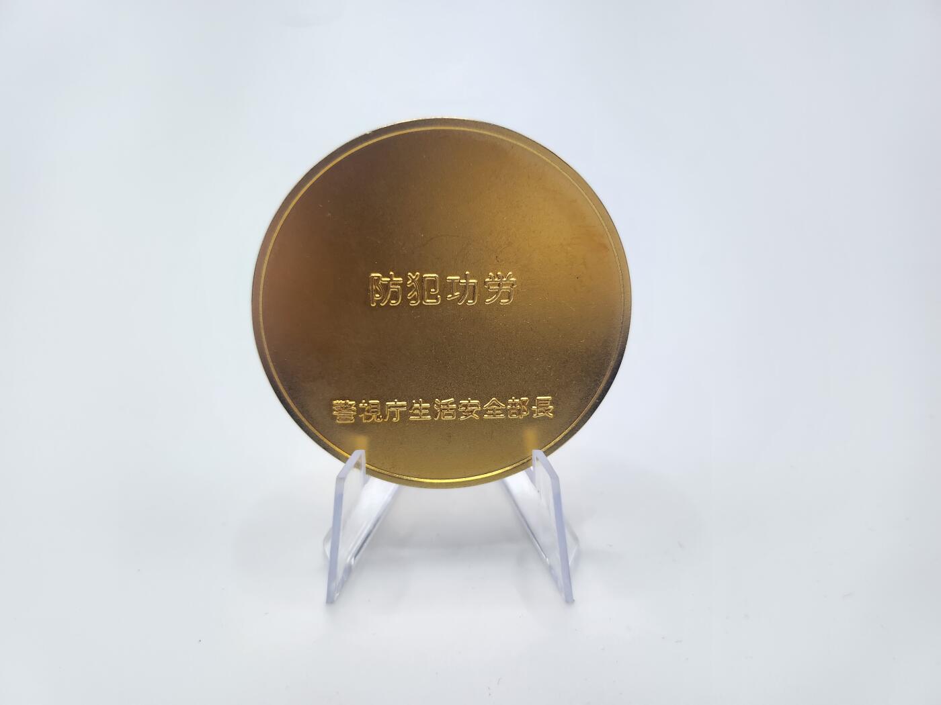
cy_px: 352
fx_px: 652
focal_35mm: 24
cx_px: 470
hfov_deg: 71.6
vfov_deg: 56.8
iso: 125
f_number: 1.8
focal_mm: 5
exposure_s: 1/100
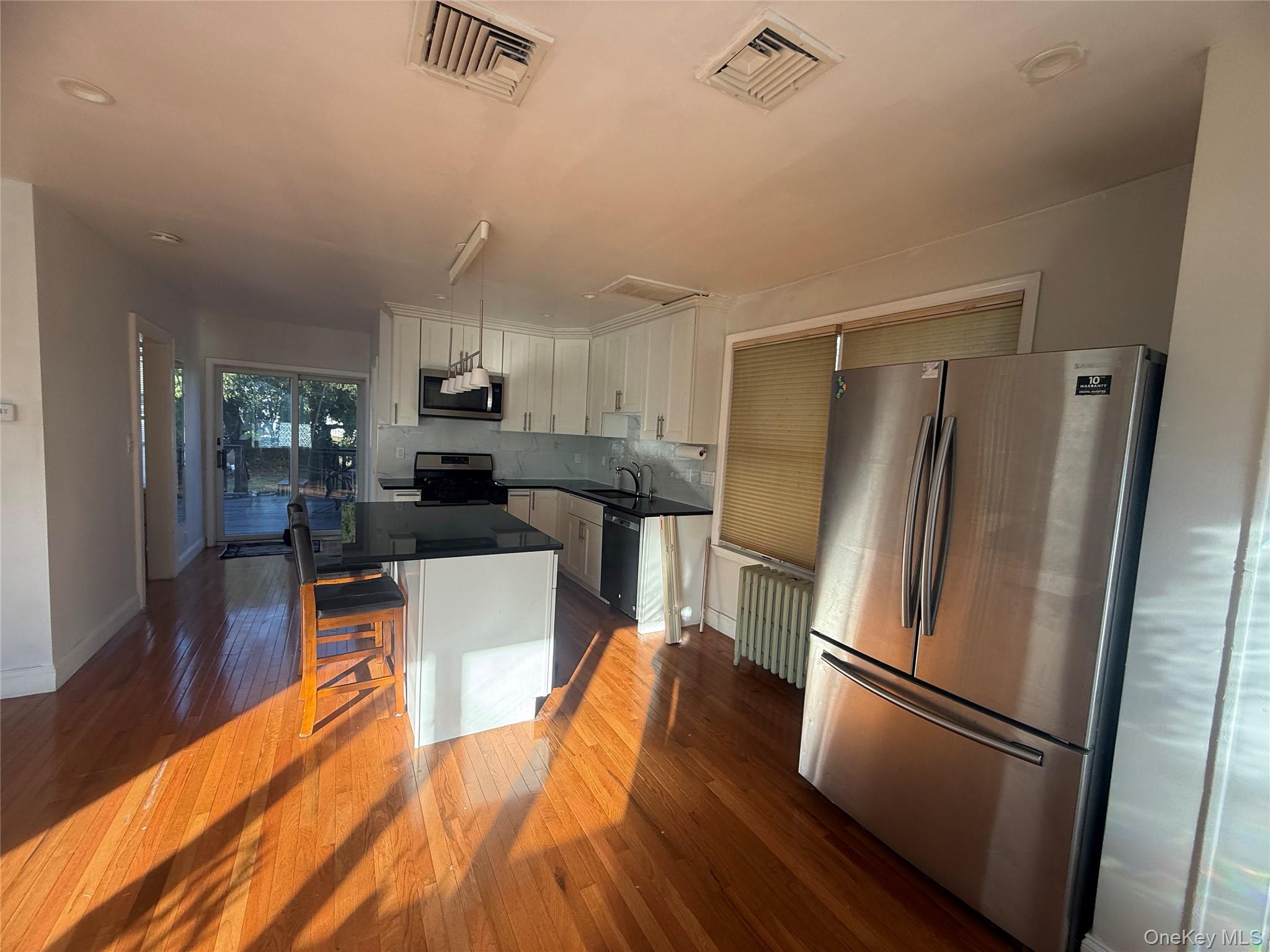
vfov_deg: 85.7
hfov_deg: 102.1
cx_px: 635
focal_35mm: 14
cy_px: 476
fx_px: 514
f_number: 2.2
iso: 64
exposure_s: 1/205
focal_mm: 2.22
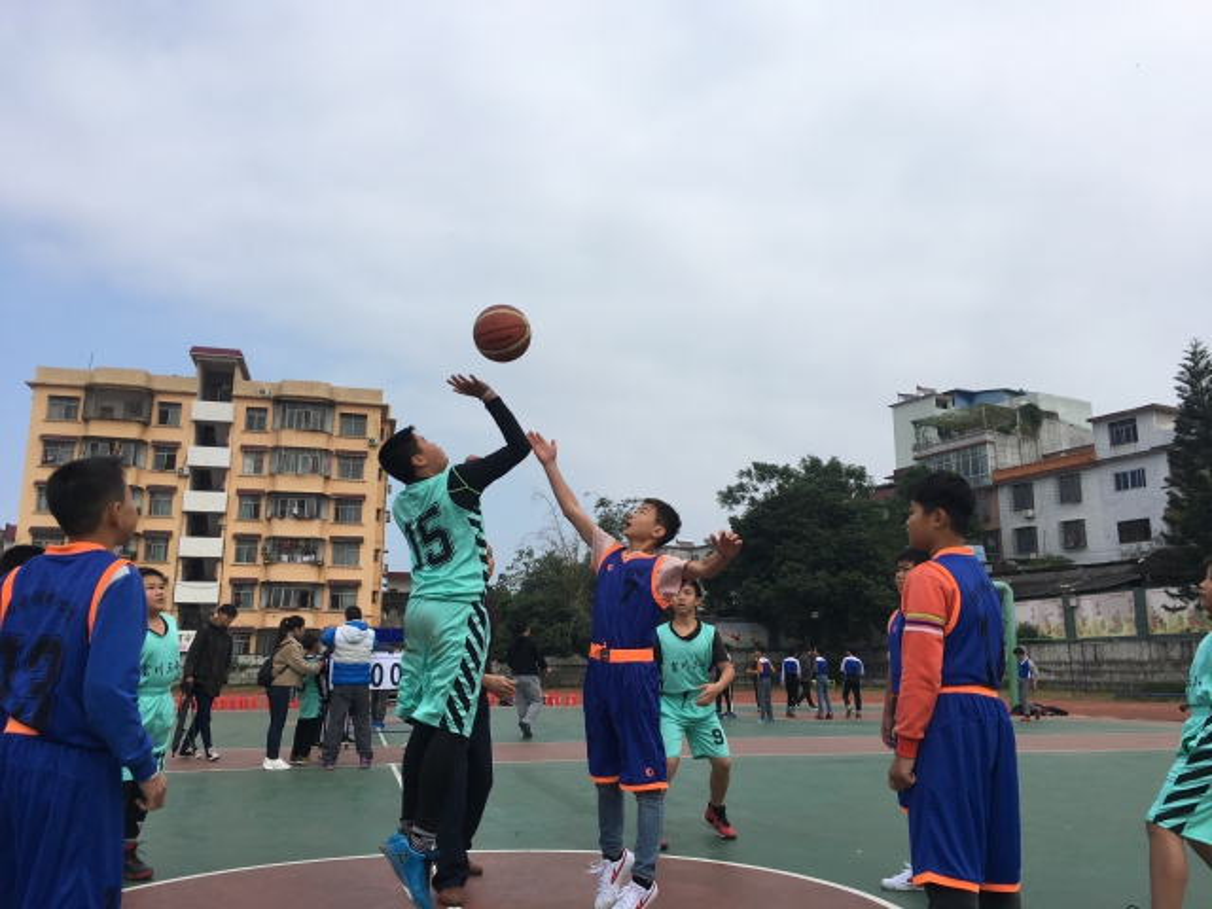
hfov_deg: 61.7
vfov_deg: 48.2
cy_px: 454
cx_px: 606
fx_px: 1015
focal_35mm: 29
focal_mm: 4.15
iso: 25
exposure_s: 1/1374
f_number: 2.2
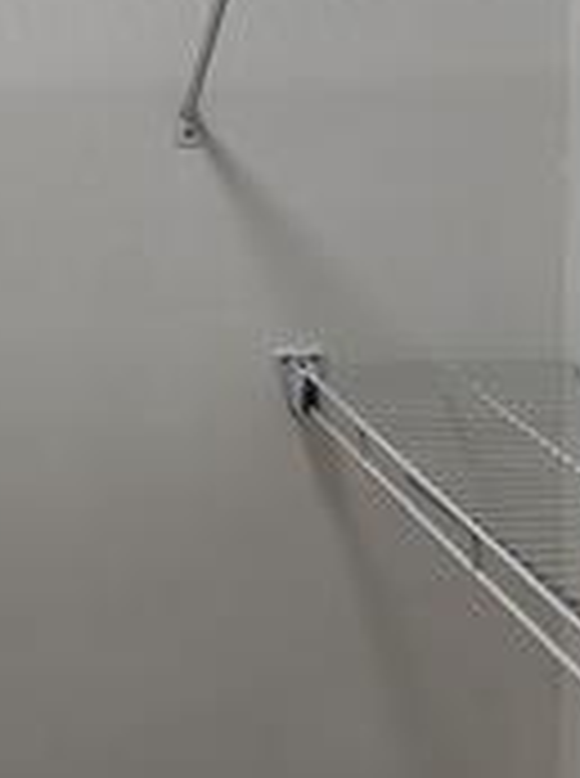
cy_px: 94
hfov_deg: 17.4
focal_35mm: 80
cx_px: -139
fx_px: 1794
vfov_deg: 23.9
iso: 100
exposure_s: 1/180
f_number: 1.8
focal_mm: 6.4
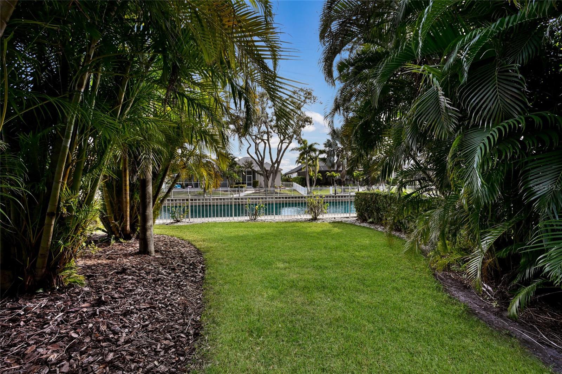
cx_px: 281
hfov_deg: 100.4
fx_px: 234
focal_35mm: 15
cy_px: 187
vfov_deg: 77.3
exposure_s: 1/400
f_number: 8
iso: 3200
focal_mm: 15
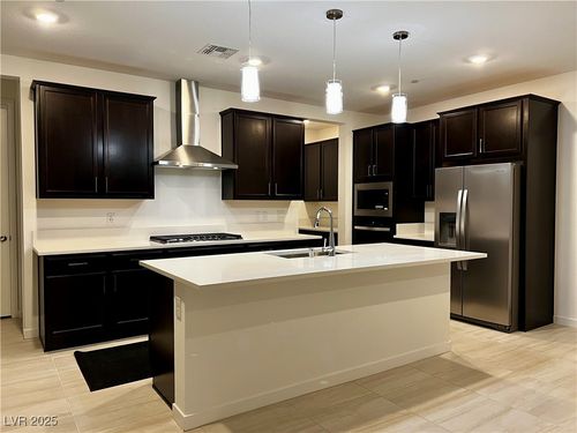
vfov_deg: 53.1
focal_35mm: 26
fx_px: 433
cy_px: 216
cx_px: 288
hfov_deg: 67.3
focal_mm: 5.7
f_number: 1.5
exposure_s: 1/60
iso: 100
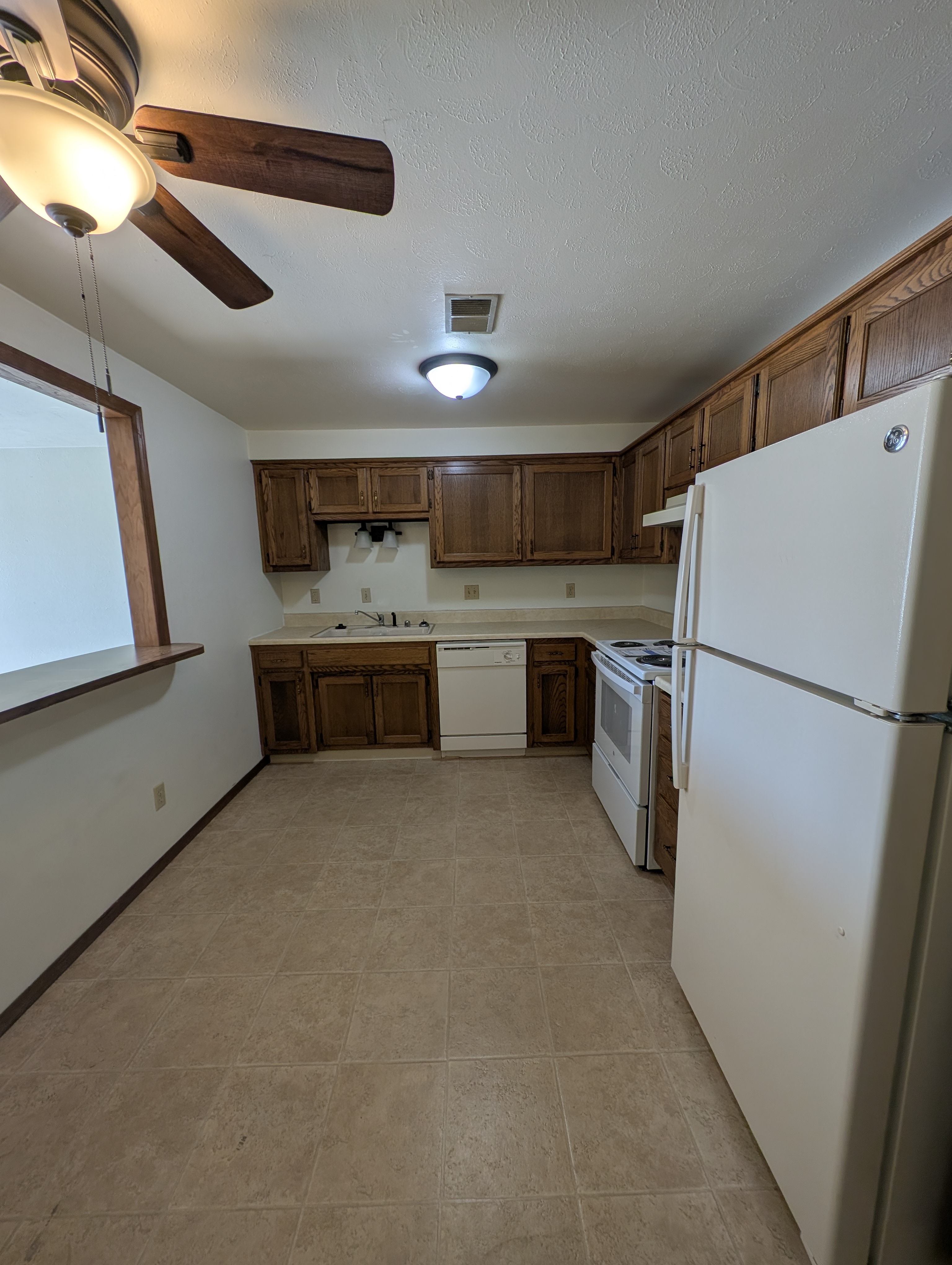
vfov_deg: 110.5
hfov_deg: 94.6
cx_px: 476
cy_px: 632
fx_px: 439
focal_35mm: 12
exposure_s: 1/102
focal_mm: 2.23
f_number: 1.95
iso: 41
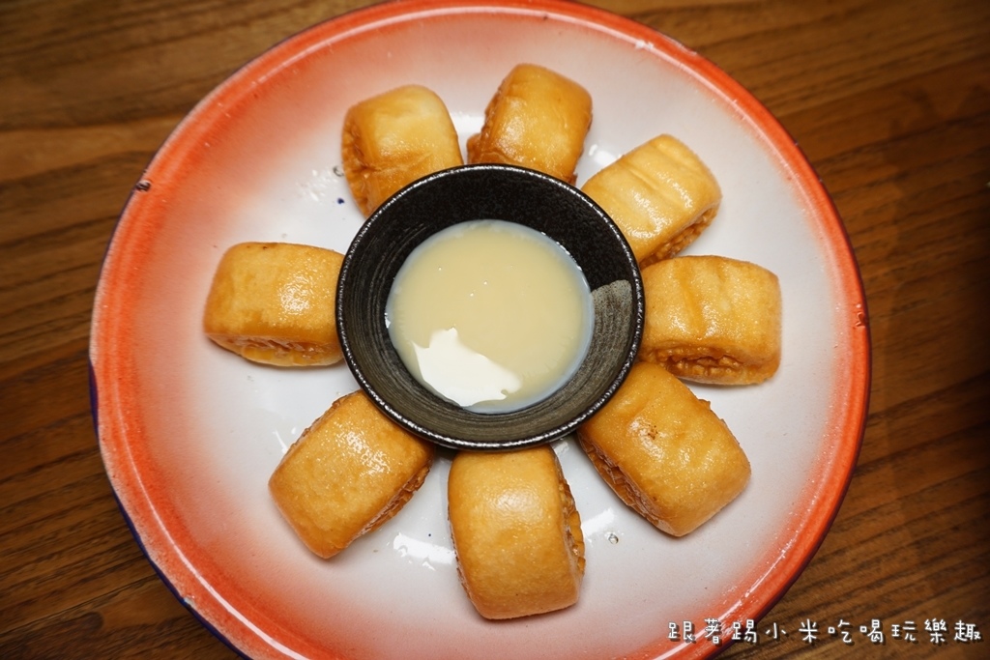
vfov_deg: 53.1
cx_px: 495
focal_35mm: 24
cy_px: 330
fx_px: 660
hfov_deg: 73.7
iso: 125
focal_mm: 16
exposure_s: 1/60
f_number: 4
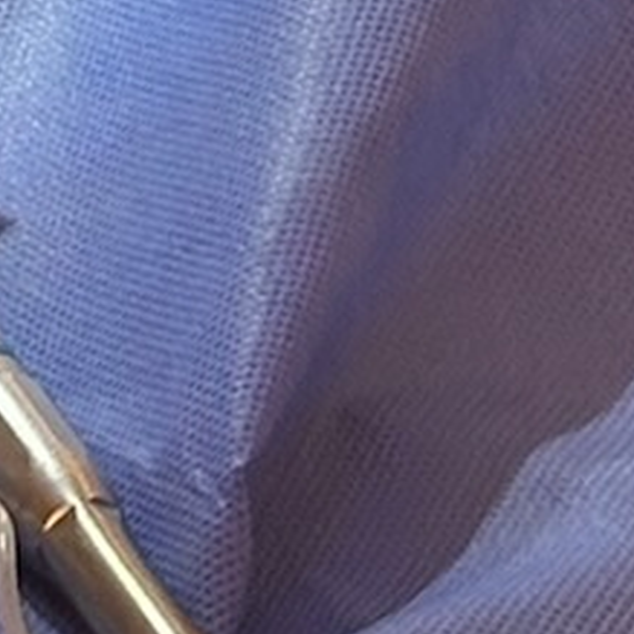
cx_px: -782
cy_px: -2255
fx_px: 8206
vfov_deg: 4.0
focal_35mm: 396
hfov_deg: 4.3
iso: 160
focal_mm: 6.86
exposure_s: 1/60
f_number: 1.78
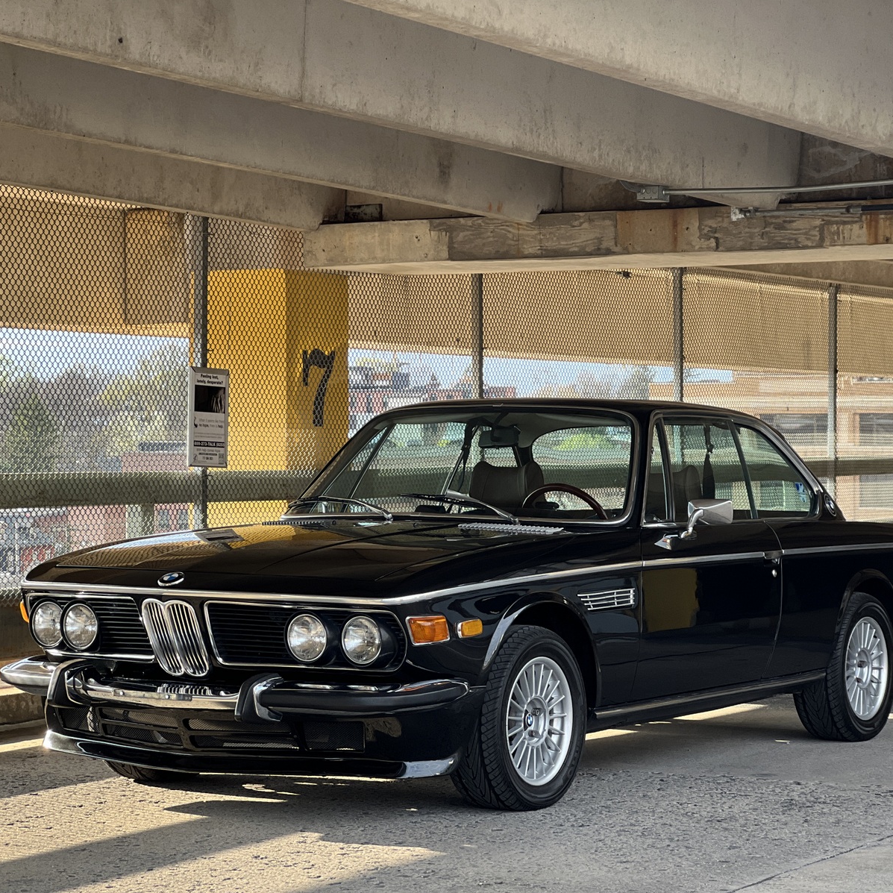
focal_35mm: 91
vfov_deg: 19.1
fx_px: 2656
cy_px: 446
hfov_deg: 19.1
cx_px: 437
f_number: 2.8
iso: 64
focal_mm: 9
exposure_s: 1/121
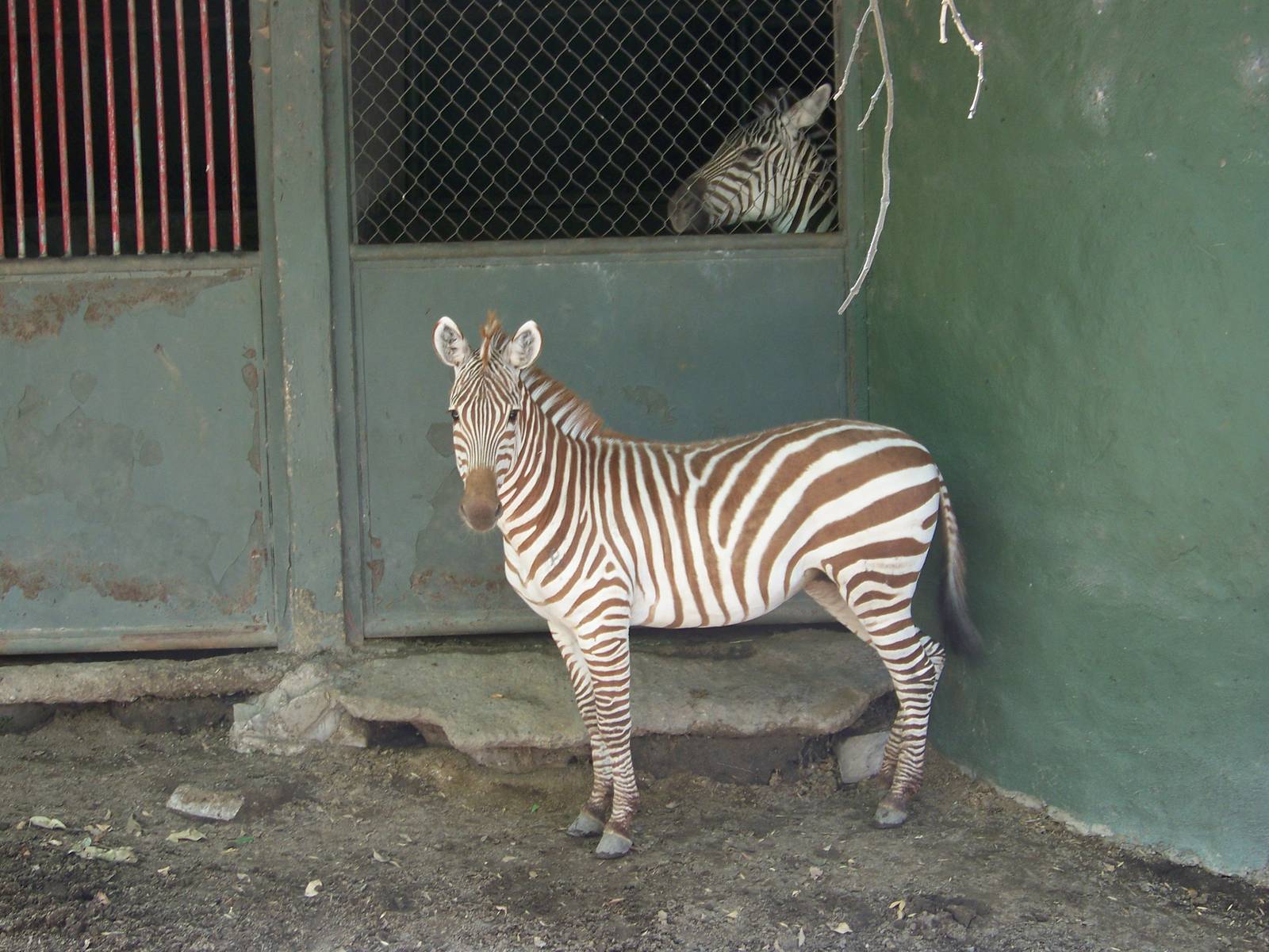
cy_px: 476
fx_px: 3189
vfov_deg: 17.0
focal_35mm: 87
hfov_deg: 22.5
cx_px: 634
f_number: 3.2
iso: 80
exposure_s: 1/40
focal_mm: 14.6
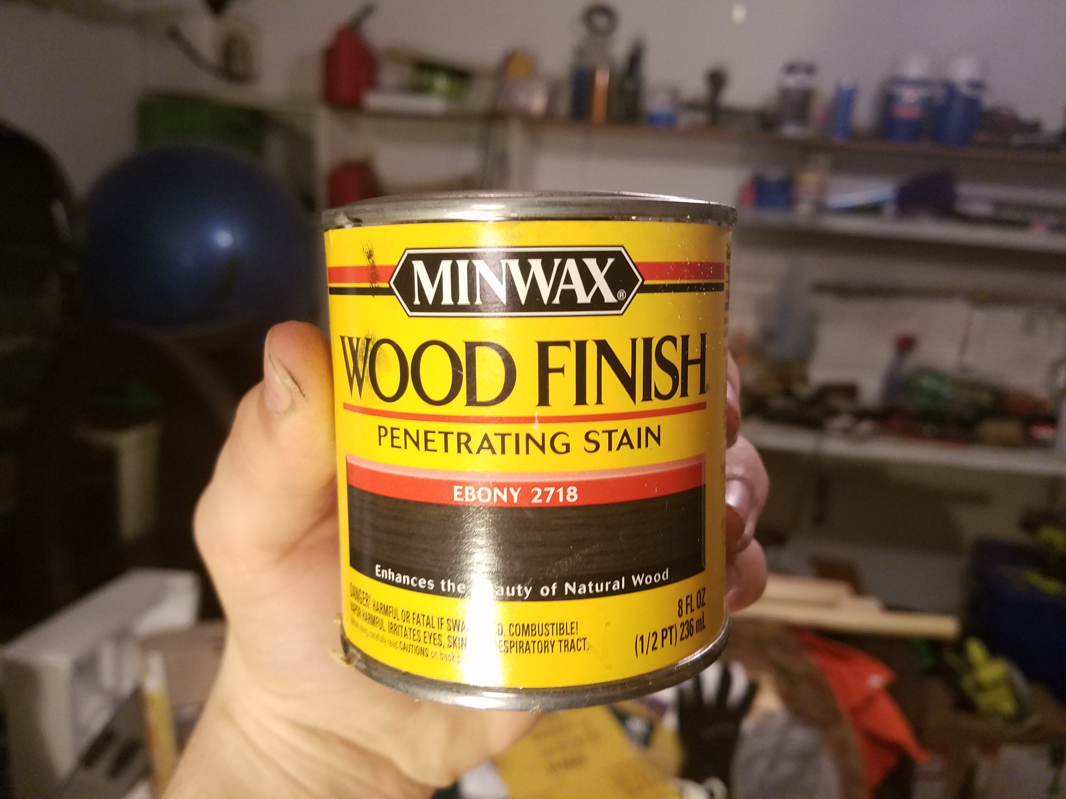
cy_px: 400
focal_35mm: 26
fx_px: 801
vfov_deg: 53.1
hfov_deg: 67.3
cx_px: 533
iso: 200
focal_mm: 4.2
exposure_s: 1/17
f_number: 1.7
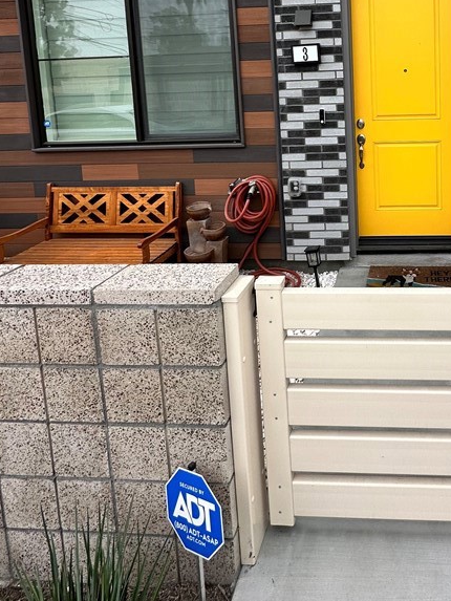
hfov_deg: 50.6
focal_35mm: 25
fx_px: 434
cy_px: 122
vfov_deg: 63.5
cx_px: 379
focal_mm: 2.22
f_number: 2.2
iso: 40
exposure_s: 1/352
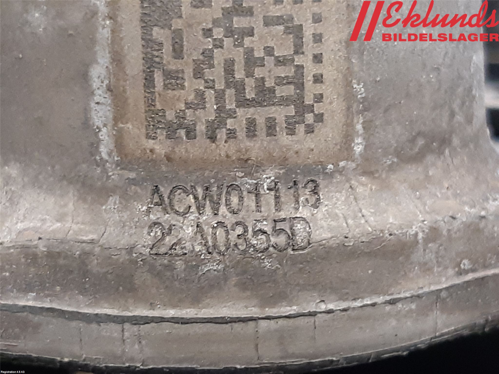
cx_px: 250
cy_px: 187
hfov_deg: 67.3
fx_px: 375
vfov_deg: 53.1
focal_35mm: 26
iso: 250
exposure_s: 1/50
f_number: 1.7
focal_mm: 3.93
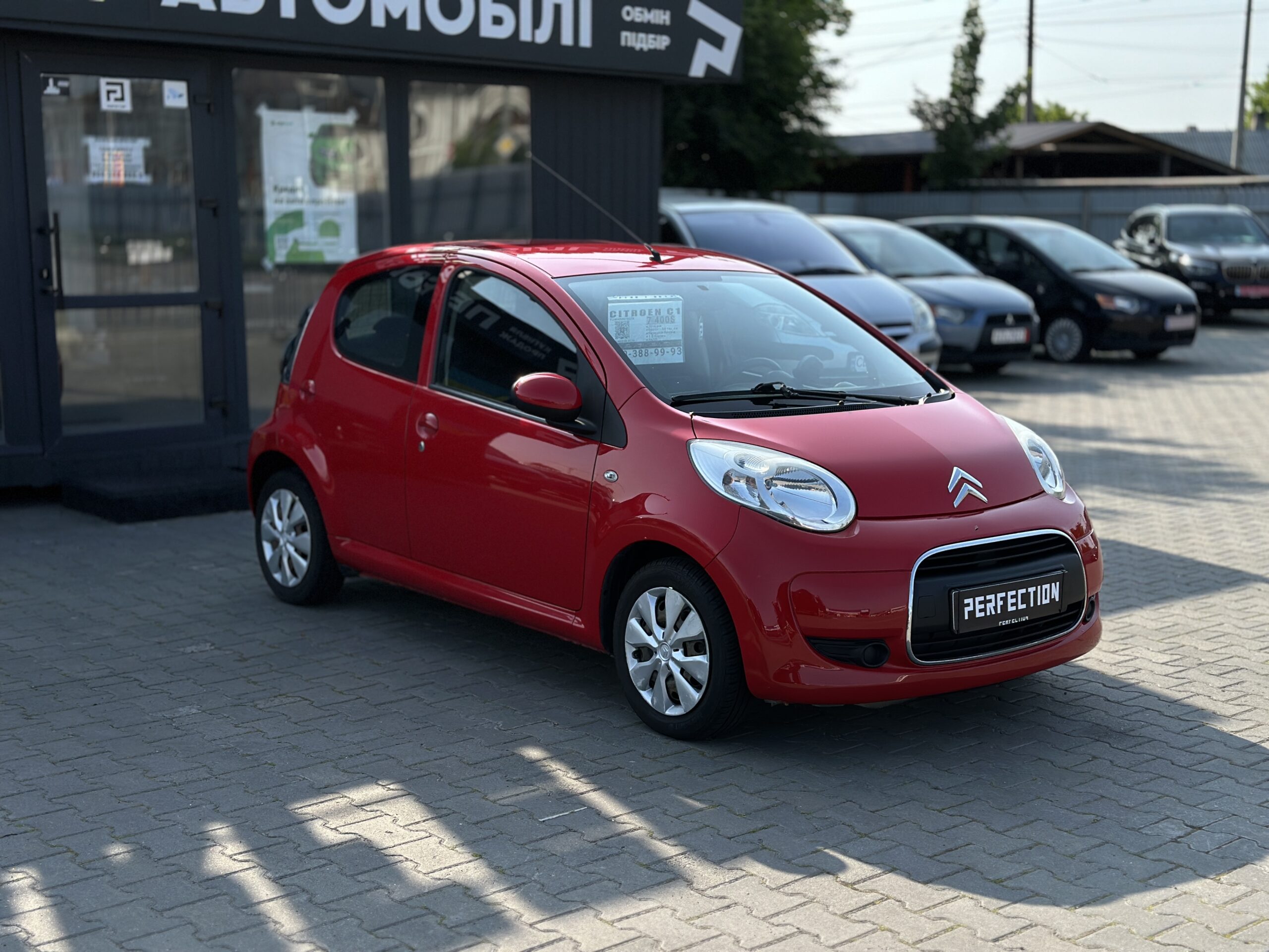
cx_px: 634
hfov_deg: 39.7
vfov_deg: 30.3
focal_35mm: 48
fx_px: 1760
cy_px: 476
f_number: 1.78
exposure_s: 1/3597
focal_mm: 6.86
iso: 100
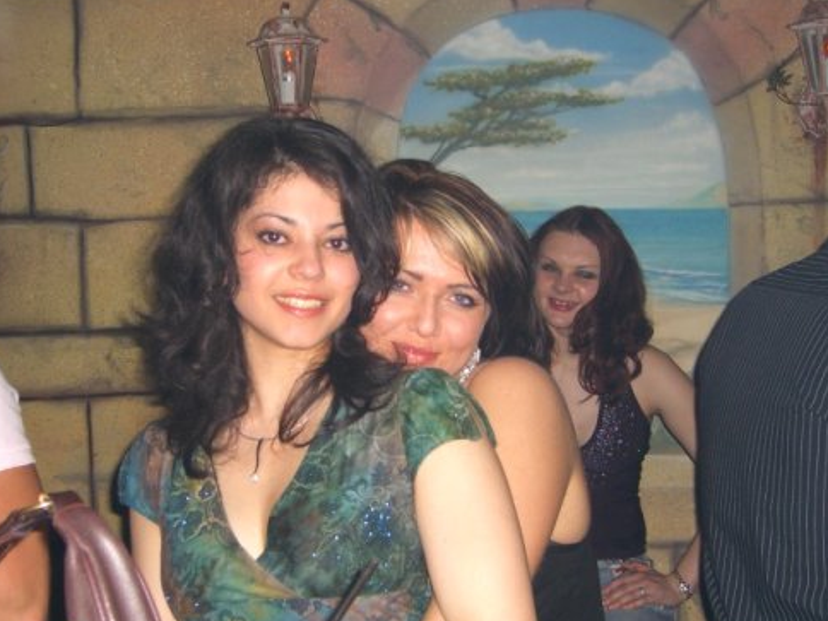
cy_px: 368
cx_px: 412
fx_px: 1363
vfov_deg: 25.6
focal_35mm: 57
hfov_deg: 33.8
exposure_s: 1/60
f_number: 3.1
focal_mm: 9.5
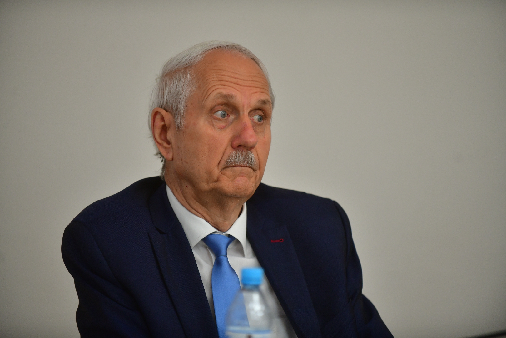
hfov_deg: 10.3
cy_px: 169
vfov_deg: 6.9
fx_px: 2811
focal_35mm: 200
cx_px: 253
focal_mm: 200
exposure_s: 1/500
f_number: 2.8
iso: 1100
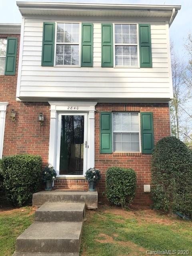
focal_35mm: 28
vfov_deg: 63.4
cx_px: 96
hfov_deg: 49.7
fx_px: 207
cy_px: 128
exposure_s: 1/1215
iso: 20
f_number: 1.8
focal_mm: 4
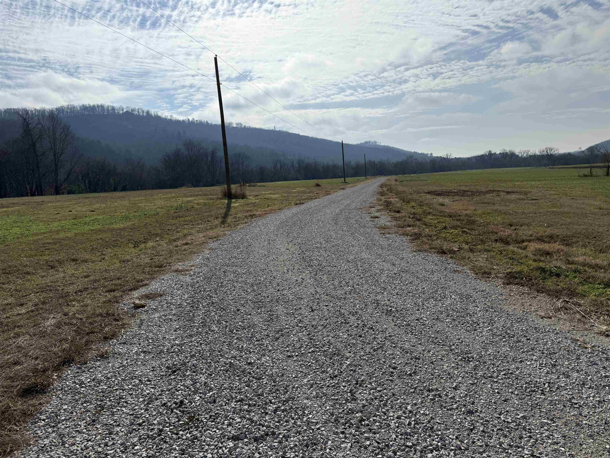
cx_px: 305
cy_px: 229
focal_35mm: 24
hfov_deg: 71.6
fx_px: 423
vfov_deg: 56.8
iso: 64
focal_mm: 6.76
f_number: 1.78
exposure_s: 1/14286
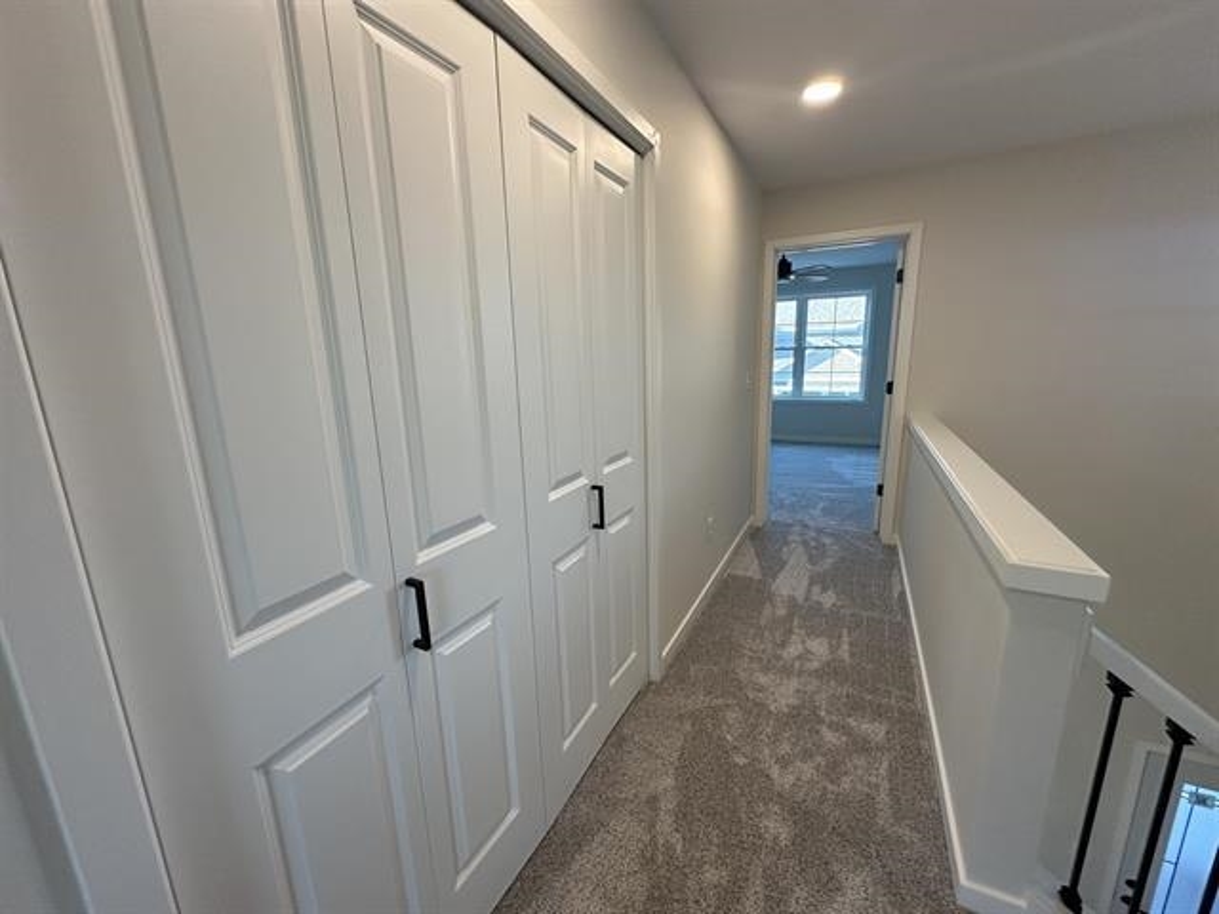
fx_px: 493
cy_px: 457
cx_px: 610
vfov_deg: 85.7
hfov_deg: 102.1
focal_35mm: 14
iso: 160
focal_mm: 2.22
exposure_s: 1/120
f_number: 2.2
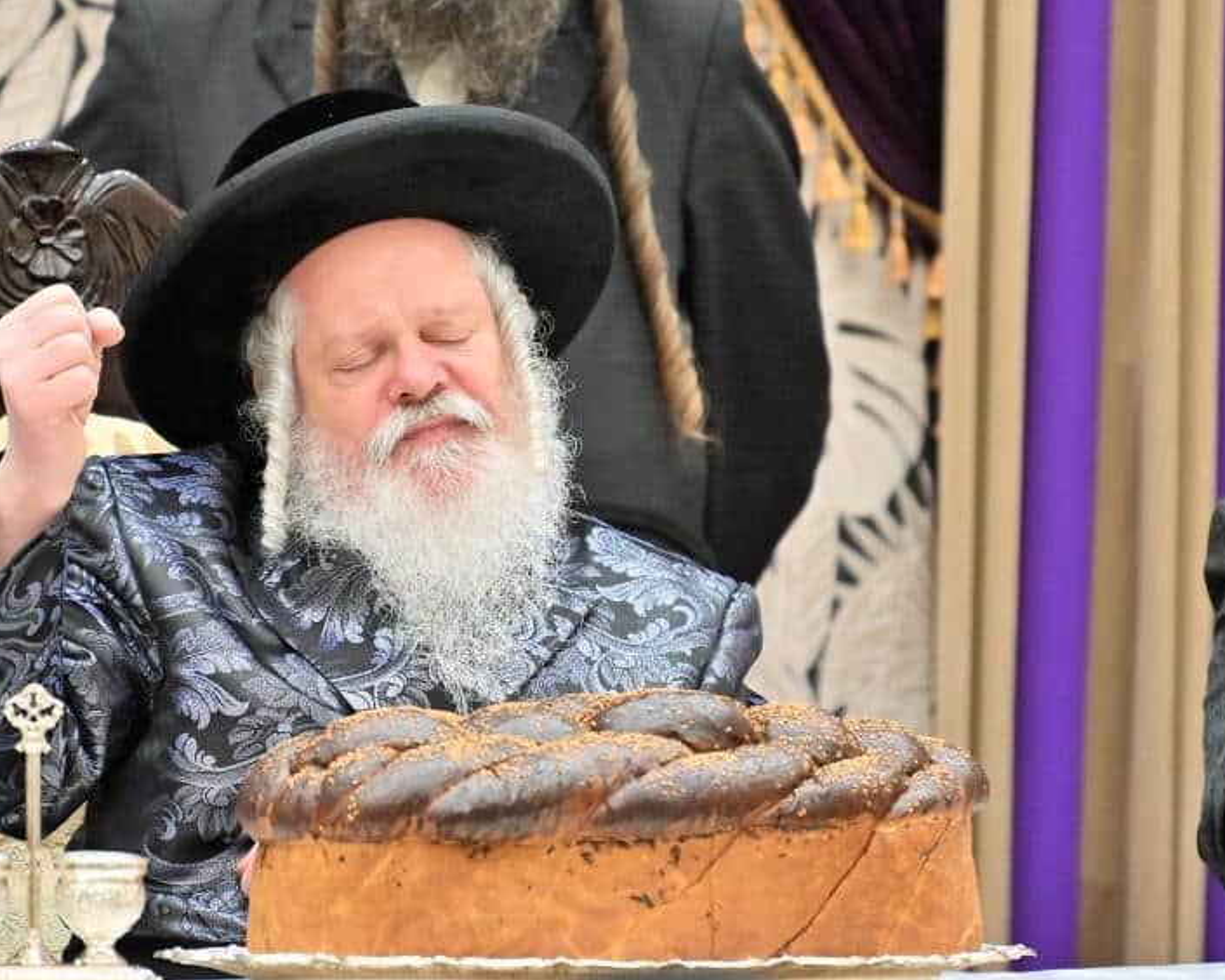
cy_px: 506
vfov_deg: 3.8
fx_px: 14828
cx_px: 361
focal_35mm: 409
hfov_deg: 4.7
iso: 500
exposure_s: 1/250
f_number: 2.8
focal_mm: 200
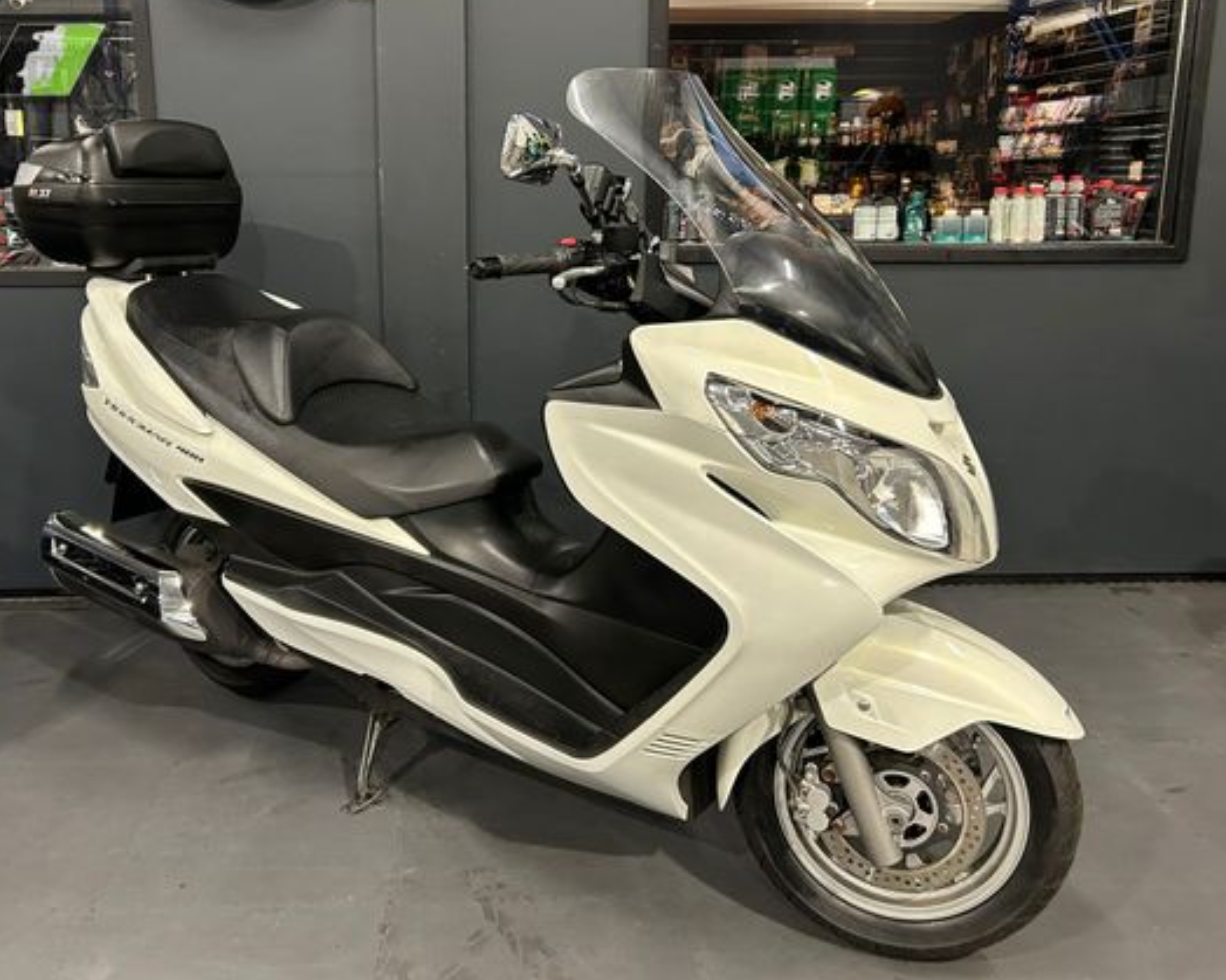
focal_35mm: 31
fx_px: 1125
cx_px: 538
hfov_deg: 57.0
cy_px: 421
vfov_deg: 47.0
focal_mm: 5.7
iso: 250
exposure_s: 1/60
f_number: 1.5
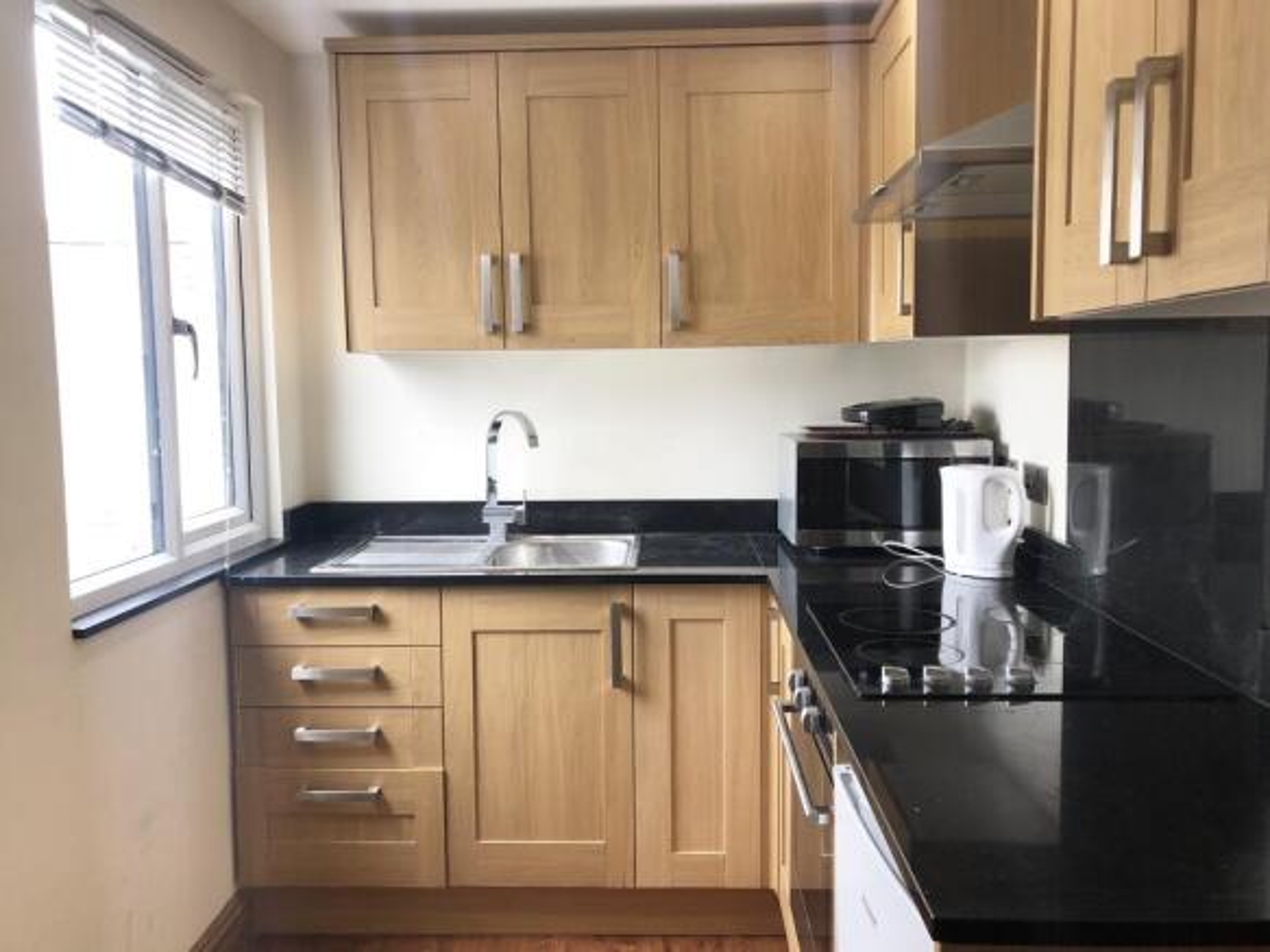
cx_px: 635
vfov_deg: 49.7
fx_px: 1027
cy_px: 476
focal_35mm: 28
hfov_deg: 63.5
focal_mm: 3.99
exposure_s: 1/30
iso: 32
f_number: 1.8
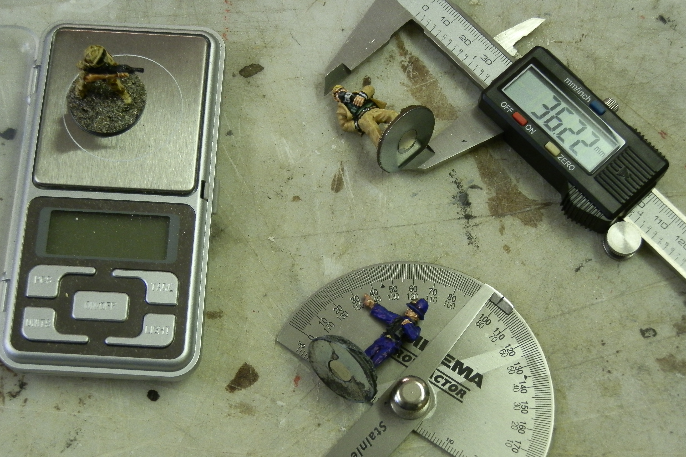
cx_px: 344
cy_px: 248
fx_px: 1219
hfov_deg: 31.4
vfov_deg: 21.2
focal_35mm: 64
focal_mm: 10.99
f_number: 3.7
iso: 200
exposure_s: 1/15
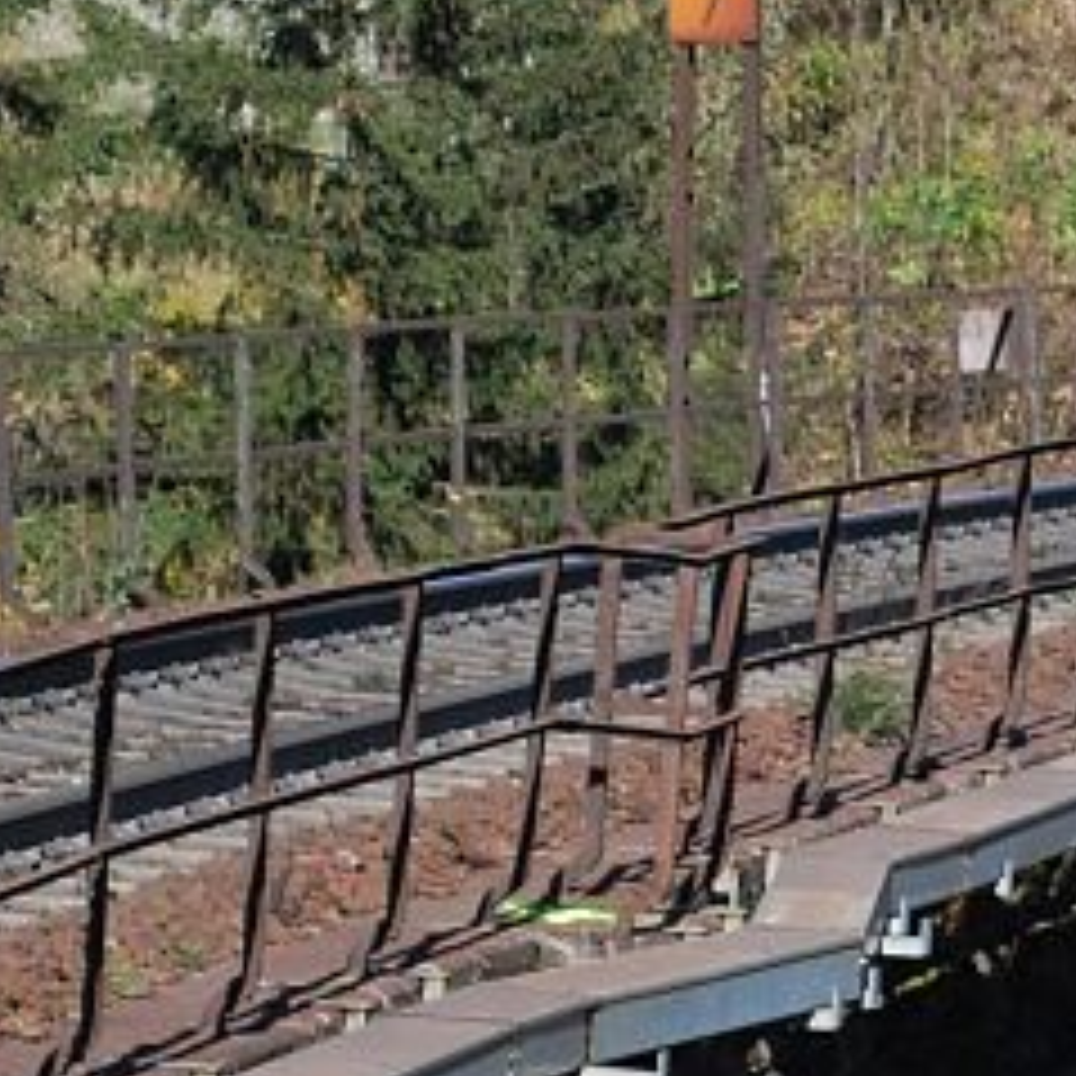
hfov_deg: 5.2
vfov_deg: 5.3
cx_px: 1931
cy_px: 90
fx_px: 11711
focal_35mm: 333
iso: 100
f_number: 7.1
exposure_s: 1/200
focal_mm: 52
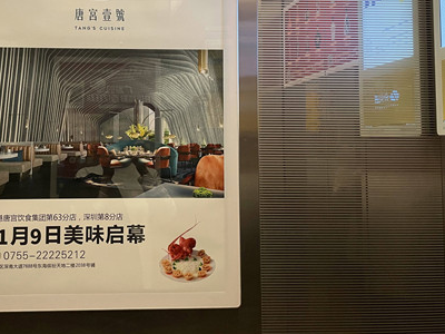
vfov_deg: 36.4
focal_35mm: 39
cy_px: 107
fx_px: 501
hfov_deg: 46.8
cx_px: 135
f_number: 1.6
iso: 400
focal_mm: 4.2
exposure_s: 1/50
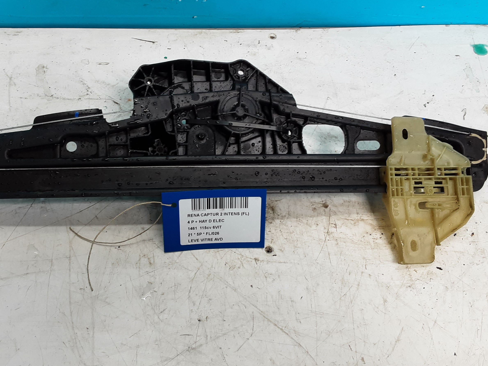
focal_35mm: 37
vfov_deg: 38.6
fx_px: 522
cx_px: 200
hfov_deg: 49.9
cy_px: 173
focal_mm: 2.91
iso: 64
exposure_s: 1/50
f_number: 1.9
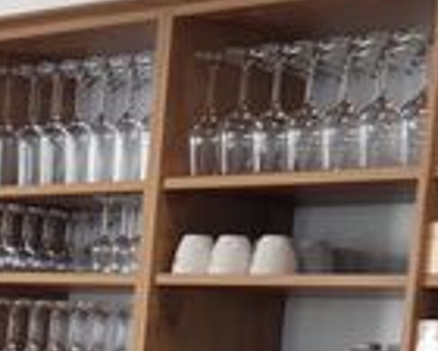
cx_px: -156
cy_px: 735
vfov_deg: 9.8
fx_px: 1880
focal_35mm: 145
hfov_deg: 12.8
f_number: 3.5
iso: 400
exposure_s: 1/40
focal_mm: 18
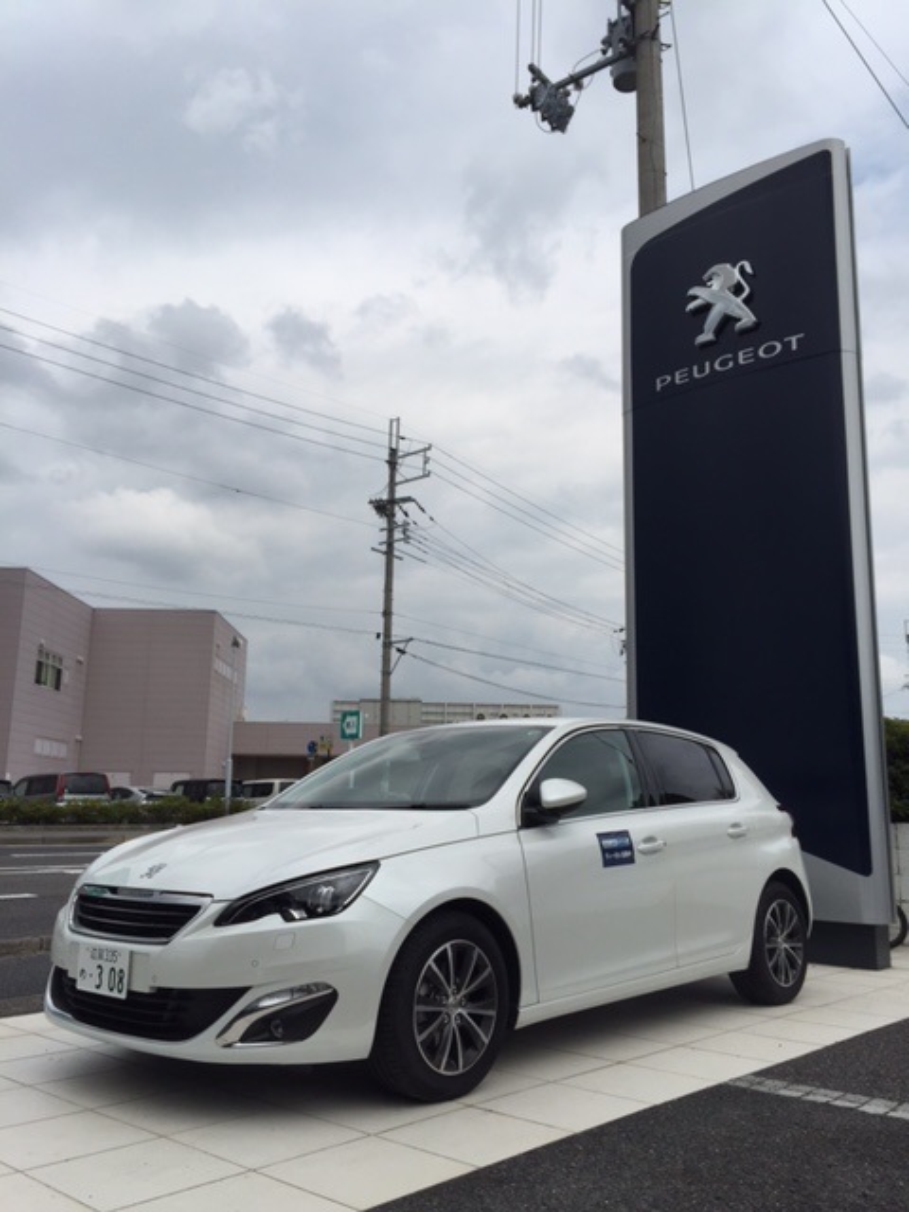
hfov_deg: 48.2
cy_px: 606
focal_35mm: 29
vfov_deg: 61.7
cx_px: 454
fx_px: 1015
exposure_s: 1/4405
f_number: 2.2
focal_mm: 4.15
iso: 32
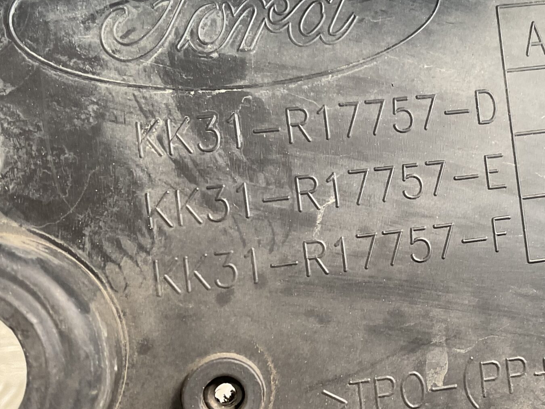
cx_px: 394
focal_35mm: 55
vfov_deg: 26.5
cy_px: 238
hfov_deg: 34.4
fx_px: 866
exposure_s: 1/100
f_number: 1.8
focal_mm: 3
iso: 50
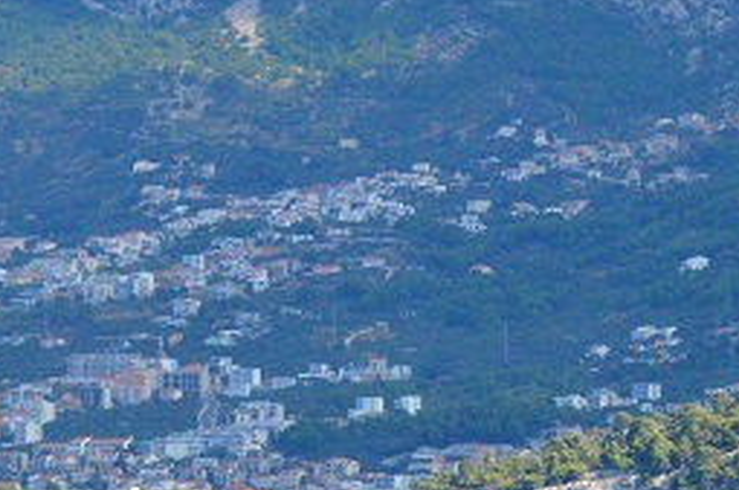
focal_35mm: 411
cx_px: 638
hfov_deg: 5.0
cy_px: -139
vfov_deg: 3.3
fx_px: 8421
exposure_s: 1/6400
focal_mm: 70
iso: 2000
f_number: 5.6
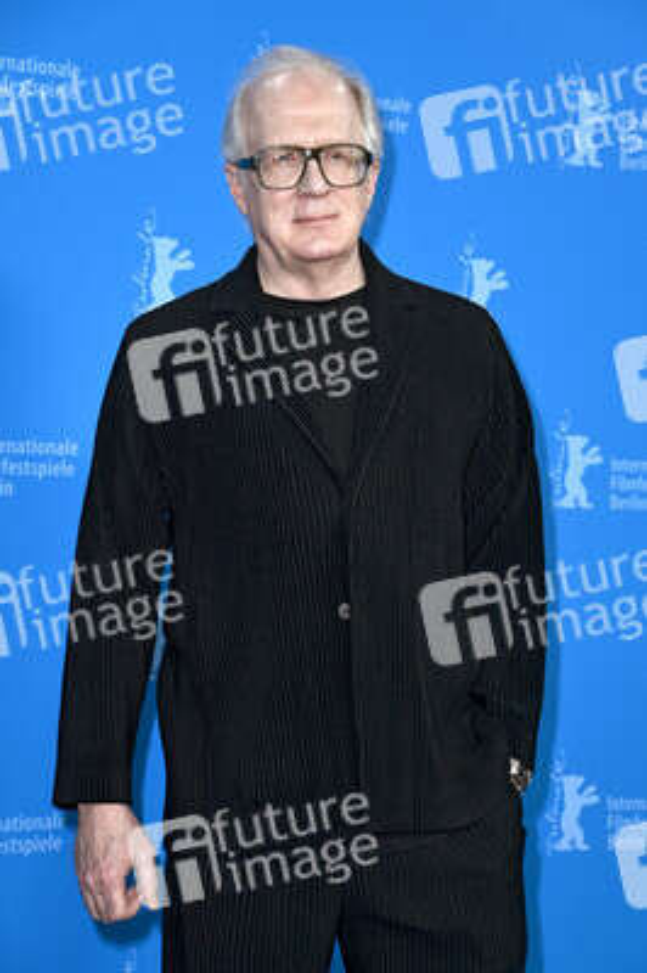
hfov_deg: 13.7
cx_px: 324
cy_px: 486
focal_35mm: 100
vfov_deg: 20.4
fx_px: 2700
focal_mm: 100
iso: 800
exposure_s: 1/250
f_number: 5.6
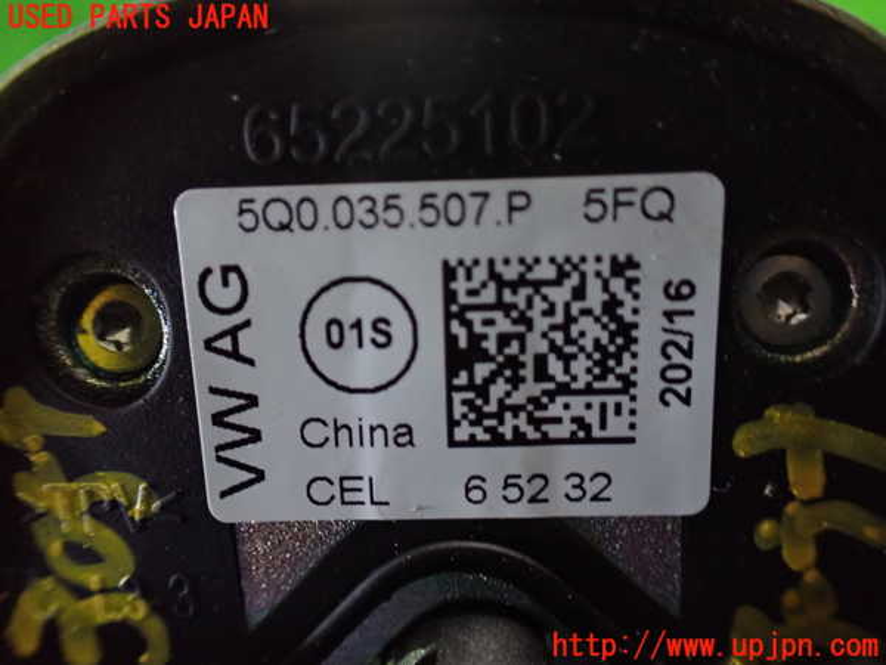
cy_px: 332
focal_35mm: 30
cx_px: 443
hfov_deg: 60.0
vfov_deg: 46.8
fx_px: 768
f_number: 2.3
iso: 1250
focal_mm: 5.4
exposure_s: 1/30
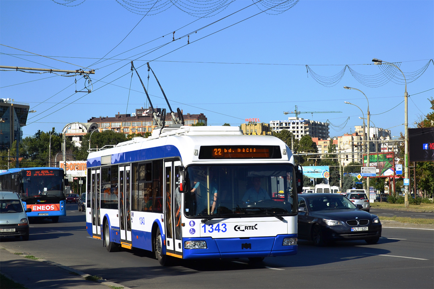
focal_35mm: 63
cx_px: 217
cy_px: 144
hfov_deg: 31.9
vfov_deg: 21.6
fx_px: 759
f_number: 5.6
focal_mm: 42
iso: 200
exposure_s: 1/1250
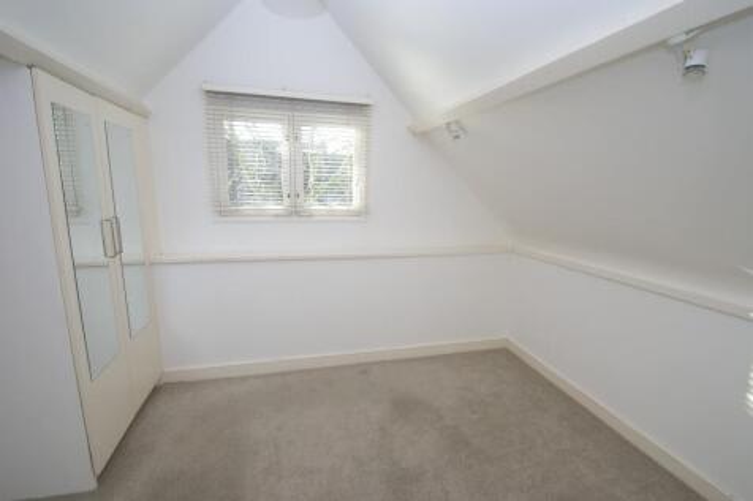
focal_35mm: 15
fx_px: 314
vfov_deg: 77.3
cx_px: 376
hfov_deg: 100.4
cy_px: 250
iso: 100
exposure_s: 1/60
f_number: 6.3
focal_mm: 10
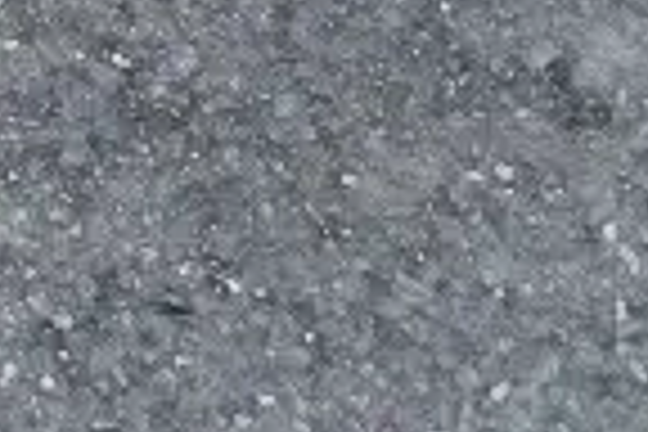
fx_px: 3996
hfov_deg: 8.9
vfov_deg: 4.4
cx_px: -477
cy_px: -2356
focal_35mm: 222
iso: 90
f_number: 1.69
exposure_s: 1/100
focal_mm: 7.01
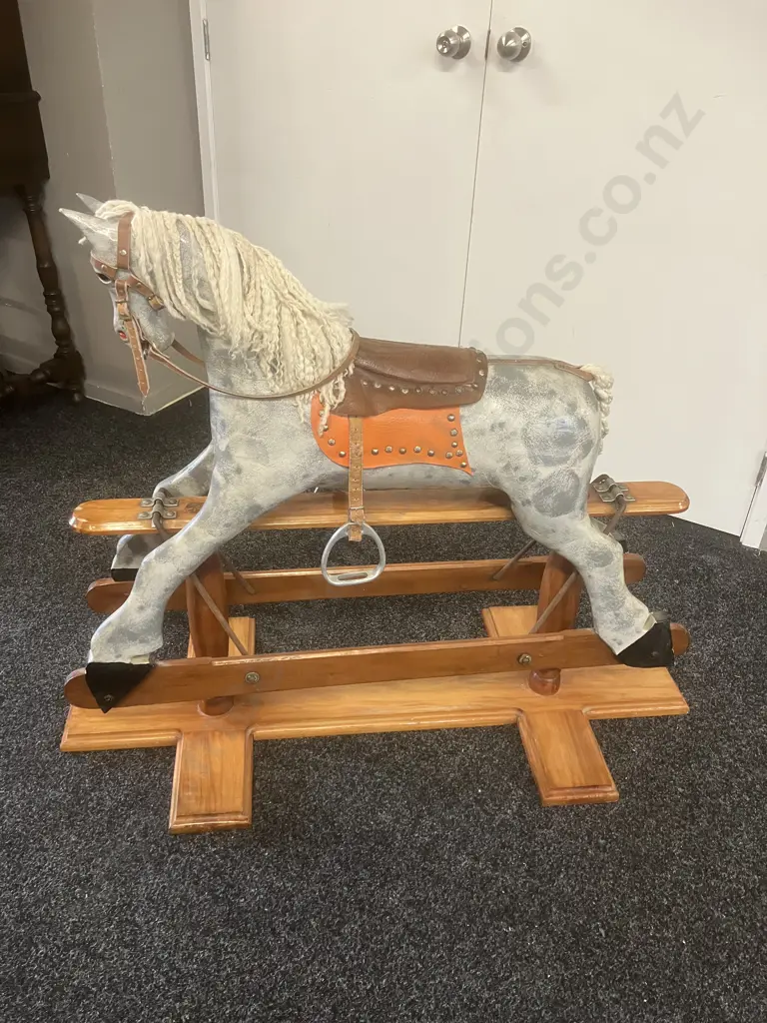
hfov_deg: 49.7
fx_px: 827
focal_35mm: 28
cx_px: 384
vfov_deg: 63.4
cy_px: 512
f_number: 1.8
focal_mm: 3.99
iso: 160
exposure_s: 1/50
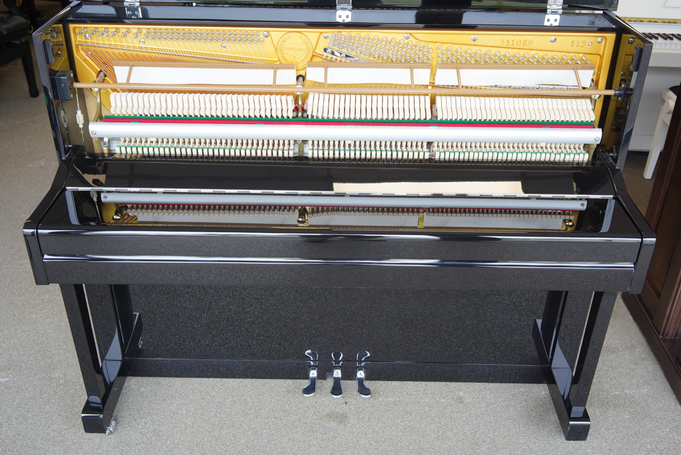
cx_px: 340
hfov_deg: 54.4
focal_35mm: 35
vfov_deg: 37.9
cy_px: 228
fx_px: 663
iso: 1000
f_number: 6.3
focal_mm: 35
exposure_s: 1/60
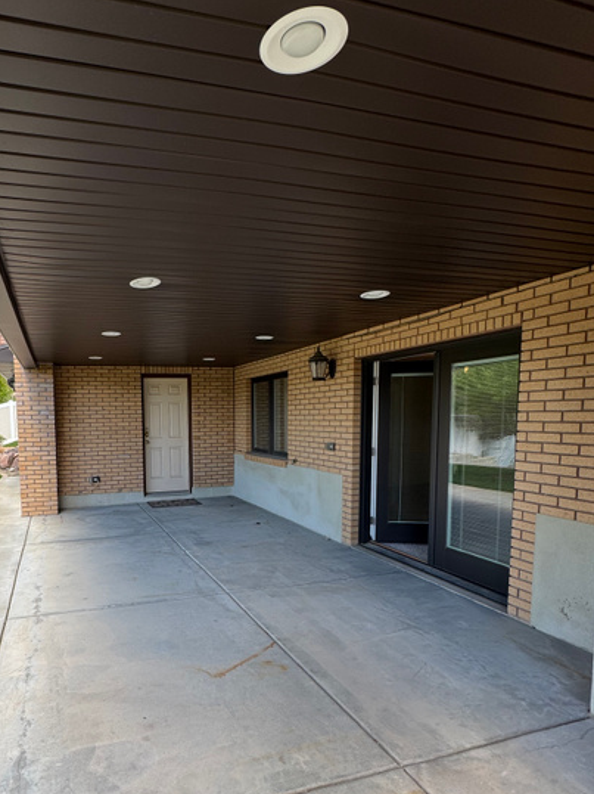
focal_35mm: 20
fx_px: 458
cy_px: 456
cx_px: 174
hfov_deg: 63.3
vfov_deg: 81.2
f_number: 2.2
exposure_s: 1/230
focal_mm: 2.22
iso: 40
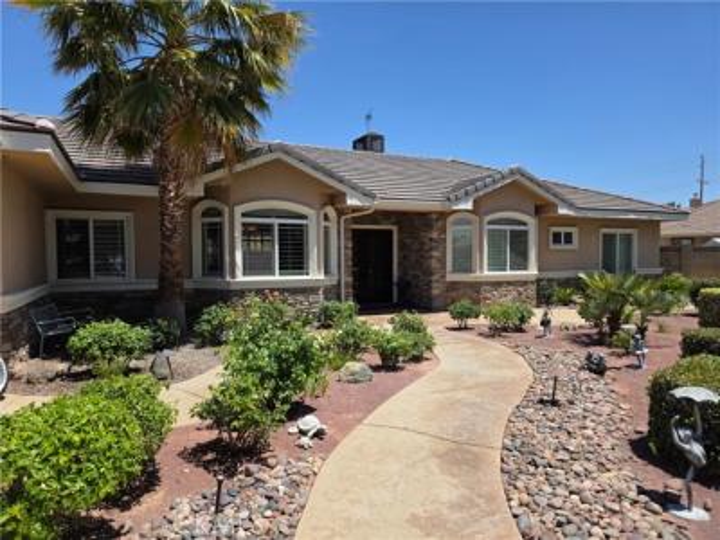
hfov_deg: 73.9
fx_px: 478
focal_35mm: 23
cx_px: 360
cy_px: 270
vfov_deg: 58.9
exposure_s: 1/5958
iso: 80
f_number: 1.7
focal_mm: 6.3
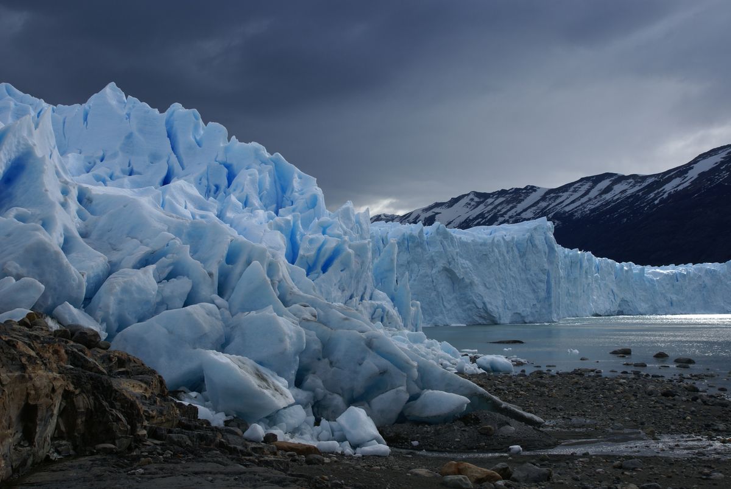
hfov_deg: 49.5
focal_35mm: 39
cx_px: 366
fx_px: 793
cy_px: 244
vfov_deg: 34.3
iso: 100
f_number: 11
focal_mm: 26
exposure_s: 1/320
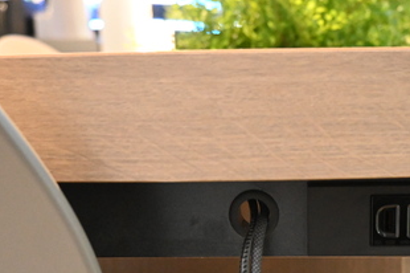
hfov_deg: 32.2
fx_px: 705
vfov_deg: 21.4
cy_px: 247
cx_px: 270
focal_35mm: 62
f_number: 3.5
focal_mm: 16
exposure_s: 1/125
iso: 3200
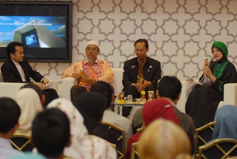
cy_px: 80
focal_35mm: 120
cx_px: 118
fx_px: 791
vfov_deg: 11.5
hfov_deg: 17.0
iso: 400
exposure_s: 1/60
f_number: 2.8
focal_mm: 80
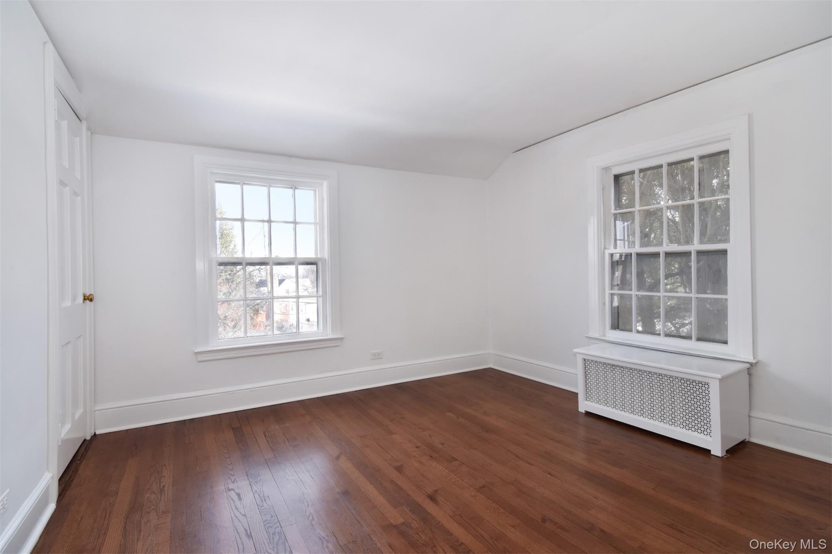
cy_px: 277
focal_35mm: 16
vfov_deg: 72.0
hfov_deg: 95.0
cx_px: 416
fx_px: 381
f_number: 16
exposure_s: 1/60
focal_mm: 11
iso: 640
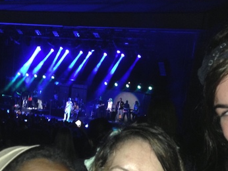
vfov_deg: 23.5
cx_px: 102
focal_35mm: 61
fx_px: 402
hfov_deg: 31.6
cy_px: 151
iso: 200
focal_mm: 4.13
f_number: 2.4
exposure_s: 1/16
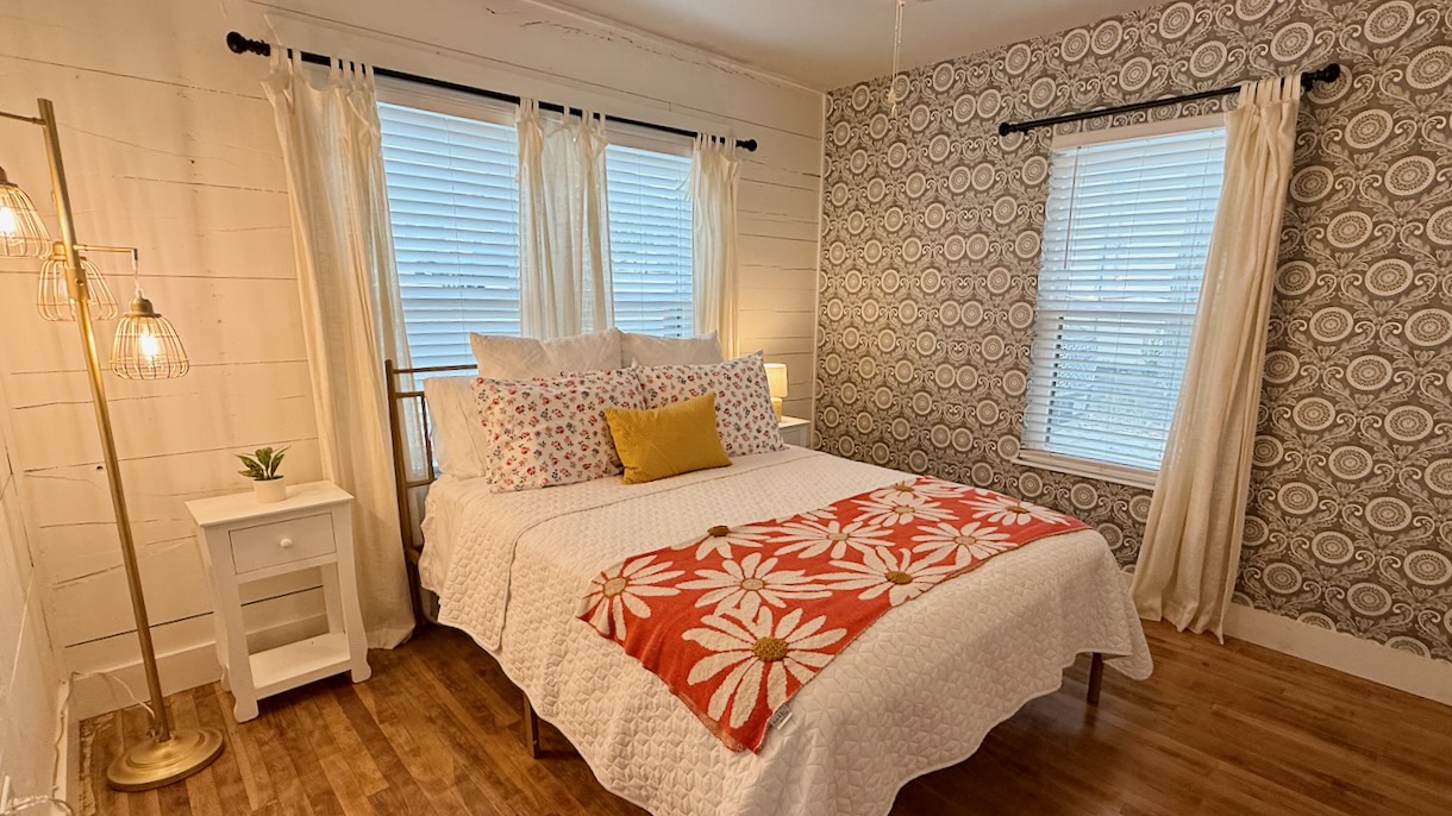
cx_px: 705
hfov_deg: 99.3
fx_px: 616
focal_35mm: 16
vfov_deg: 66.3
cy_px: 498
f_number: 2.2
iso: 125
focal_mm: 2.22
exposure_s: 1/120
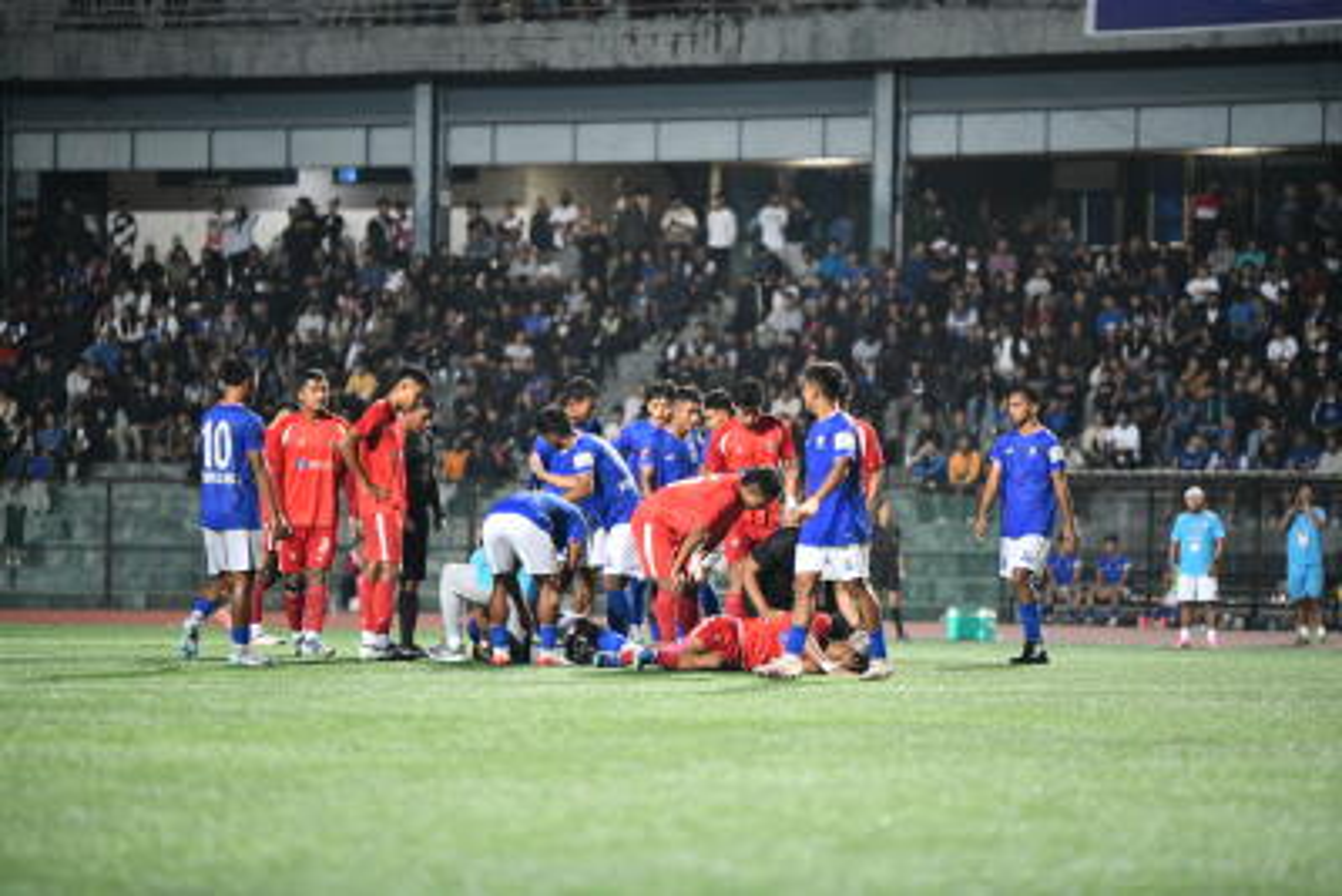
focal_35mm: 200
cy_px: 448
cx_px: 671
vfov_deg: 6.9
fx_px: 7458
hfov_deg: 10.3
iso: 2500
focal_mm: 200
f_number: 2.8
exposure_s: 1/1000
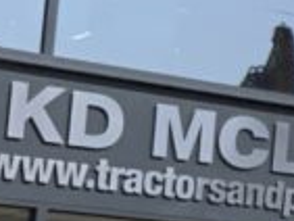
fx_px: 1794
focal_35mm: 211
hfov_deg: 7.6
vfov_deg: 7.1
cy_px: 115
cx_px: 1003
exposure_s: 1/2227
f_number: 1.8
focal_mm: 3
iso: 16
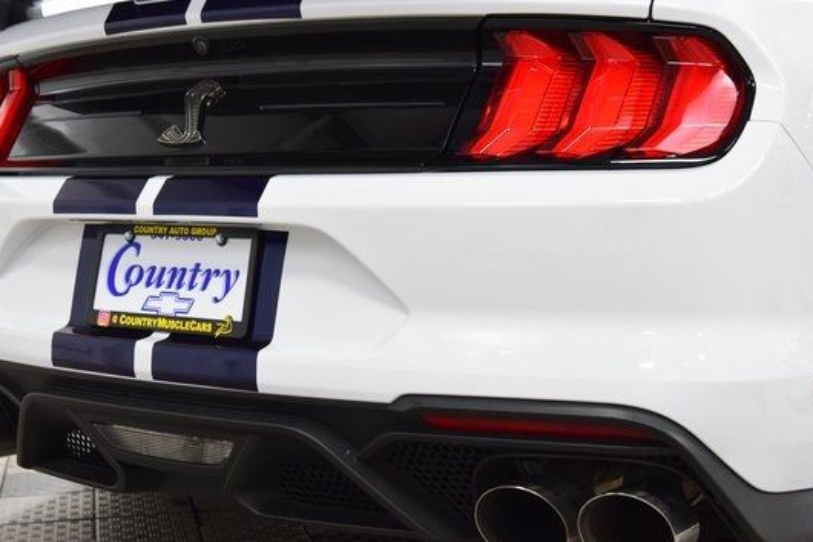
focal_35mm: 58
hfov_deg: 34.4
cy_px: 230
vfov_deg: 23.3
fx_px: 1309
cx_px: 330
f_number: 4.5
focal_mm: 32
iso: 1600
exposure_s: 1/60
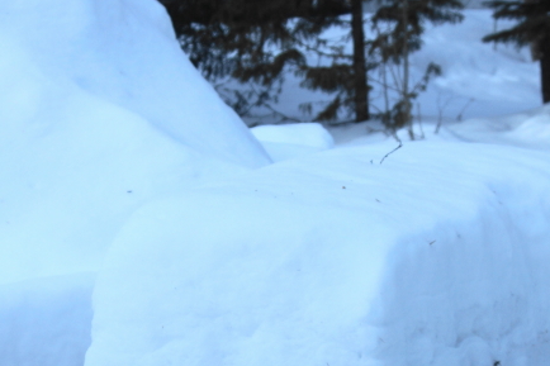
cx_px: 340
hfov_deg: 11.9
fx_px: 2642
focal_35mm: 173
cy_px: 348
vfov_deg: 7.9
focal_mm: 50
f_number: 4.5
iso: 100
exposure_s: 1/80
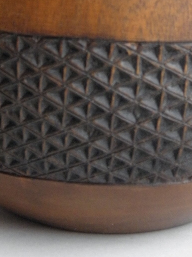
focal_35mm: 110
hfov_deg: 13.4
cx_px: 120
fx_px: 813
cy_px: -7
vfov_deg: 17.4
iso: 200
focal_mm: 7.9
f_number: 3.9
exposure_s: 1/40
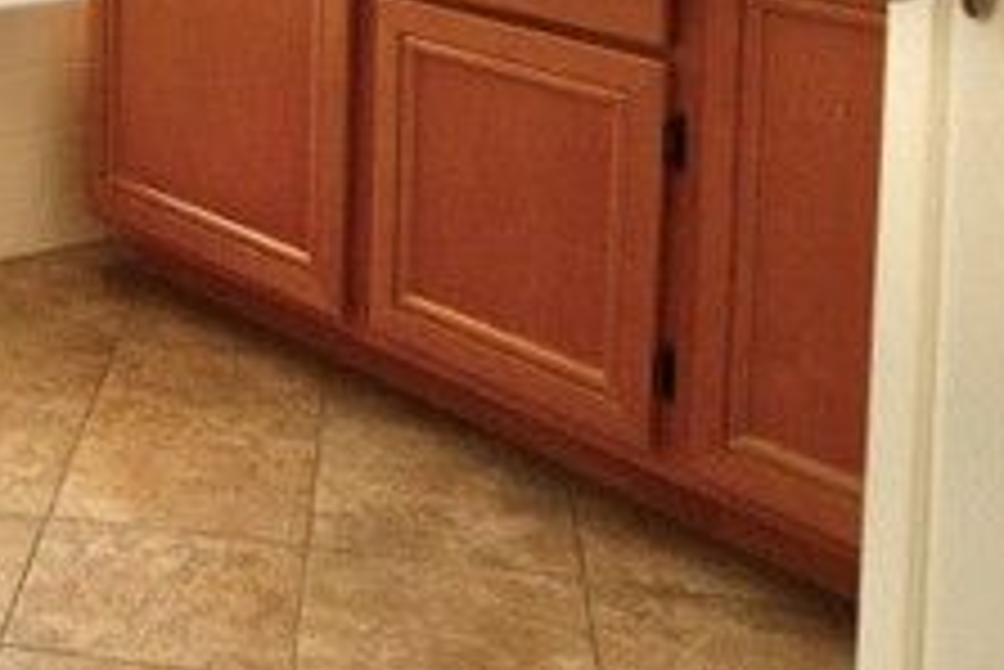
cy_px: -173
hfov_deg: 26.7
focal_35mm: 69
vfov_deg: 18.5
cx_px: -117
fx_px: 1926
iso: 500
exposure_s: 1/200
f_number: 3.2
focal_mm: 16
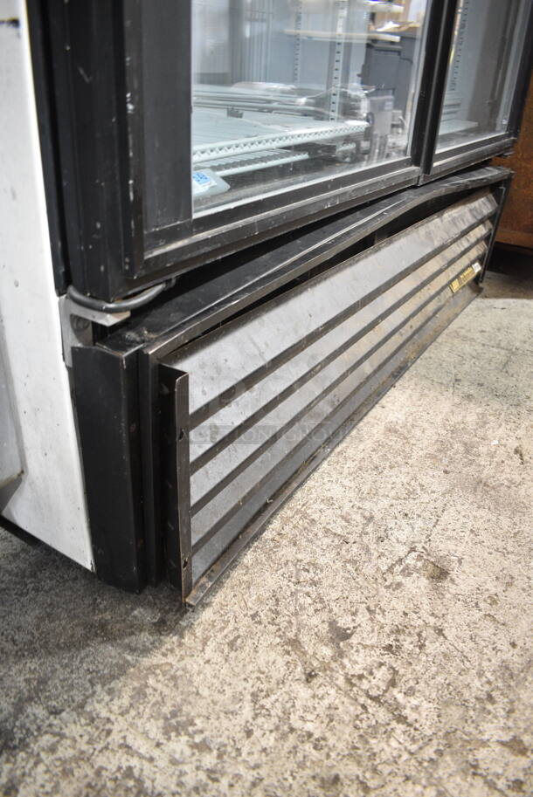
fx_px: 599
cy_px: 398
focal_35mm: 27
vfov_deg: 67.3
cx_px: 266
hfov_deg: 48.0
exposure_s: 1/30
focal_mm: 18
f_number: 3.5
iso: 1100
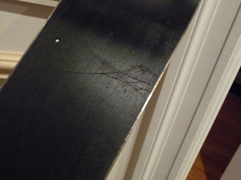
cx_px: 120
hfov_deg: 56.8
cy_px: 90
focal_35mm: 32
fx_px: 223
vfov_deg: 44.2
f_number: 3.5
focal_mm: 5.3
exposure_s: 1/15
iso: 800
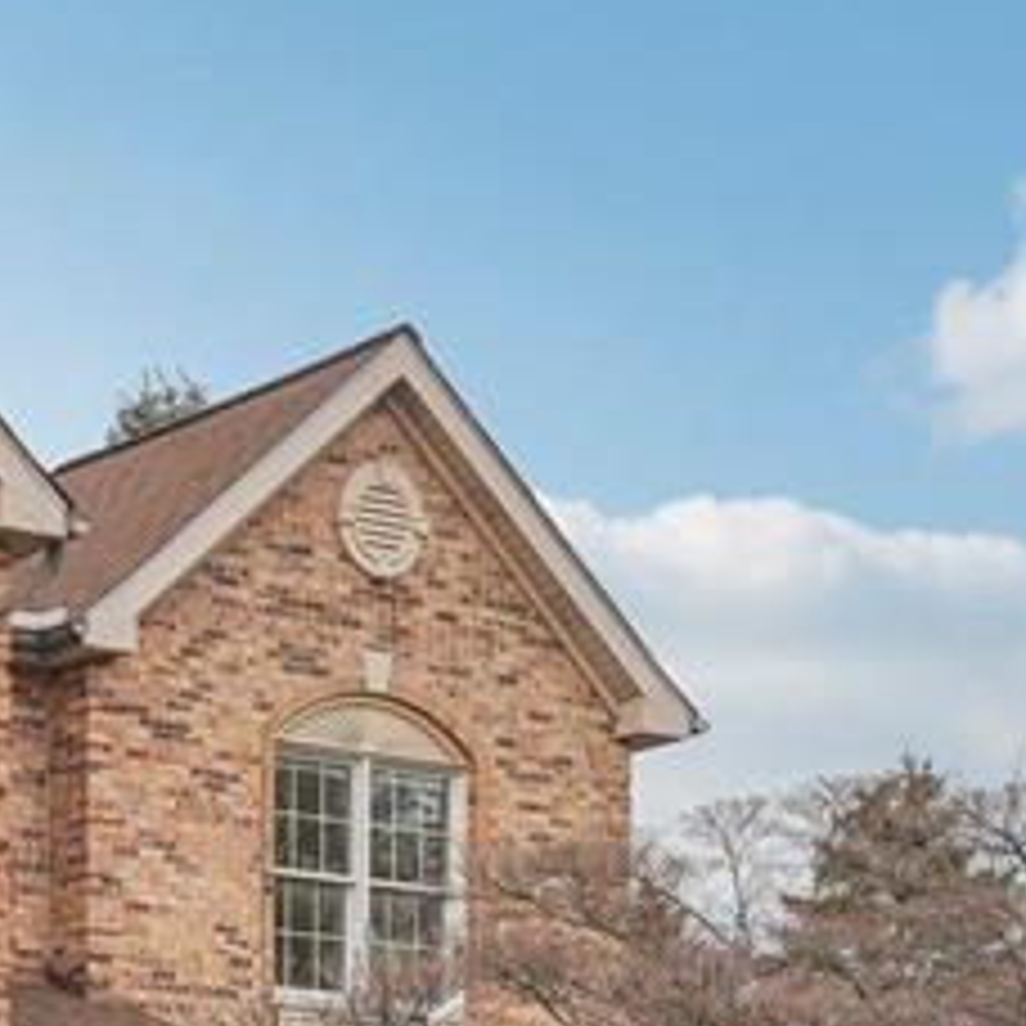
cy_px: 956
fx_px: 3253
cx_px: -801
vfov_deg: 17.6
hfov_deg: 15.5
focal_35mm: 97
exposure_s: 1/320
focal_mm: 24
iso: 500
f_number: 8
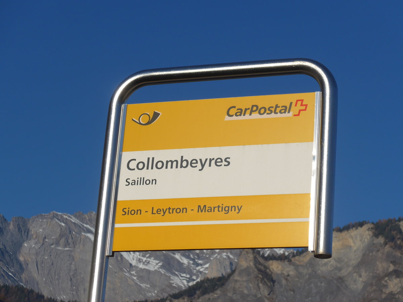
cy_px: 151
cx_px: 202
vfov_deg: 12.7
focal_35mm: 117
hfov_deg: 16.8
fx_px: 1362
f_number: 5
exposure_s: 1/1300
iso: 80
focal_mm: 22.9
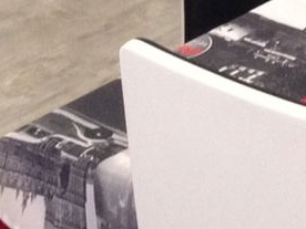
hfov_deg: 10.4
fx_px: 1688
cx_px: 164
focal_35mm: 191
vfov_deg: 7.4
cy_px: -285
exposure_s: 1/20
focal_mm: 4.12
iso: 160
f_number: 2.4
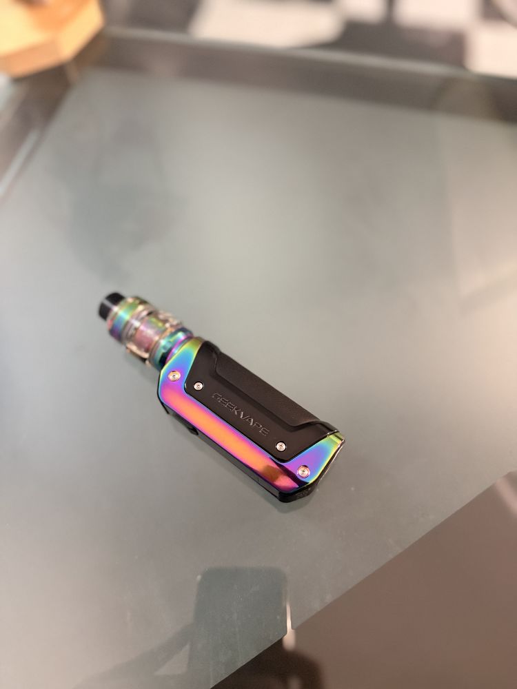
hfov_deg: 56.8
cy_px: 344
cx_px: 258
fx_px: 478
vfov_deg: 71.6
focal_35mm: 24
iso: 1000
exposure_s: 1/40
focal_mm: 6.76
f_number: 1.78
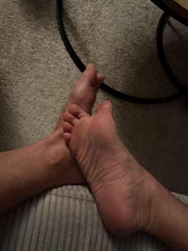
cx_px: 94
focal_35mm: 29
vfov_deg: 61.6
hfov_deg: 48.3
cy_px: 126
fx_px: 210
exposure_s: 1/15
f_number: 1.8
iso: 640
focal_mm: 3
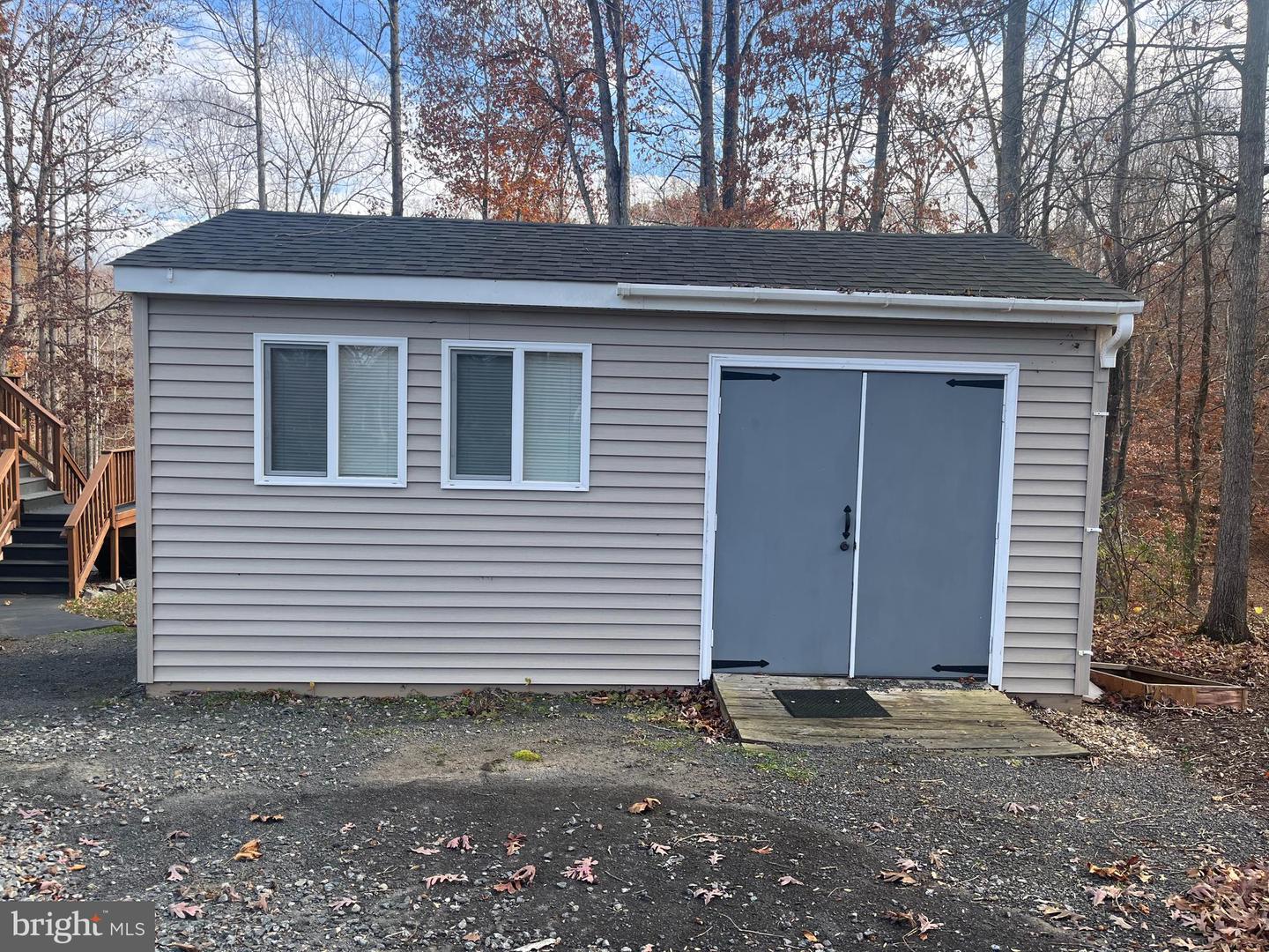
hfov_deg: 67.3
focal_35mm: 26
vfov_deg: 53.1
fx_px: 953
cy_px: 476
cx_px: 634
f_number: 1.6
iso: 50
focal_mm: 5.1
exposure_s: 1/718
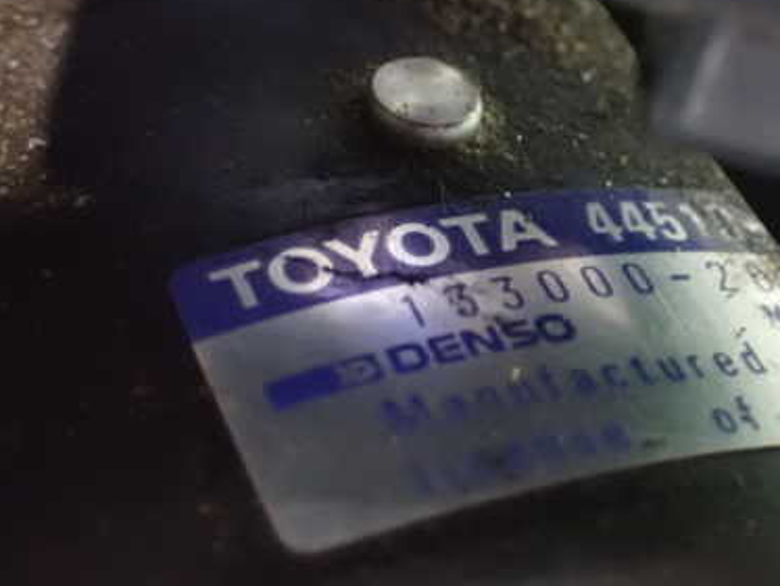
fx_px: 2097
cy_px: 288
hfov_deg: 20.9
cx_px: 588
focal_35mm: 93
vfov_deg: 15.9
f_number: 3.5
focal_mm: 10.35
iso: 1600
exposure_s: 1/8
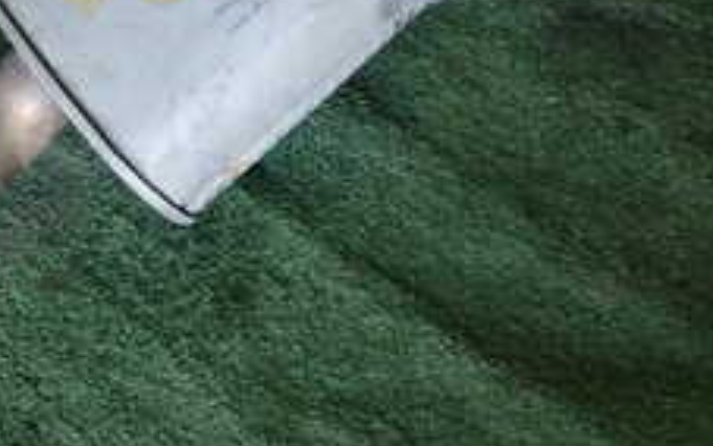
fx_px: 1633
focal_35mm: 84
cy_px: 182
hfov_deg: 23.6
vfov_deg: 15.5
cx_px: 0
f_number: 2.3
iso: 200
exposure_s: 1/40
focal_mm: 5.4
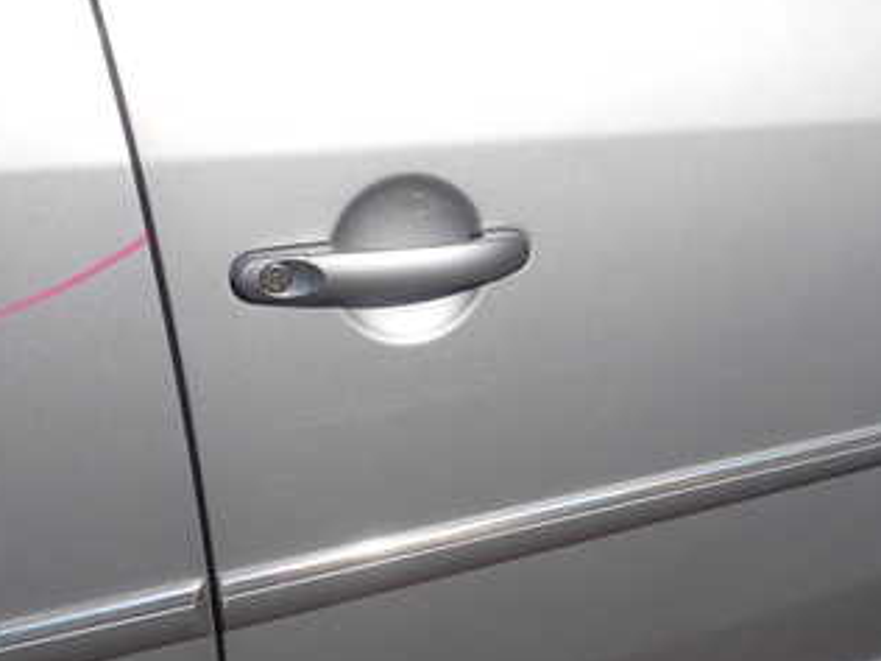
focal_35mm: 57
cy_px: 388
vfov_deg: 25.6
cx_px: 730
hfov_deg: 32.7
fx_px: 1451
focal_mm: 5.4
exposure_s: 1/500
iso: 100
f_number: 9
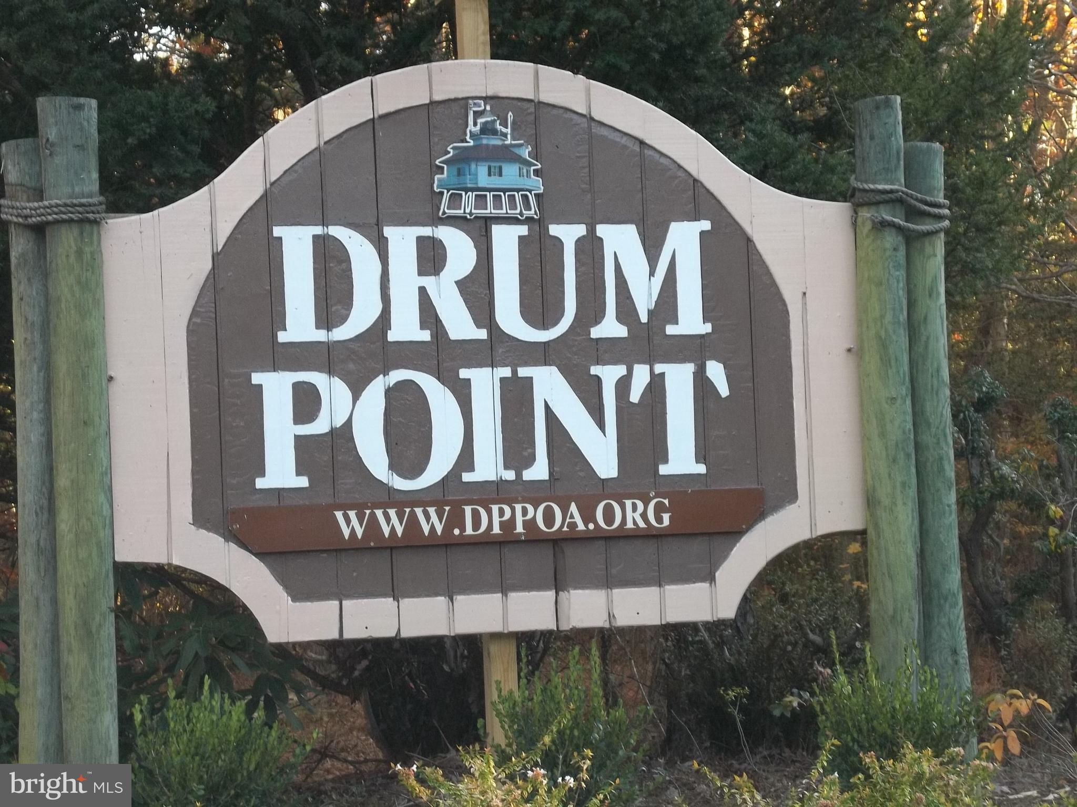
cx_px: 538
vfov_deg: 13.7
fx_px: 3360
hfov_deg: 18.2
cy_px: 404
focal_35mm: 108
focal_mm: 19.6
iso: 160
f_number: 5
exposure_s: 1/50
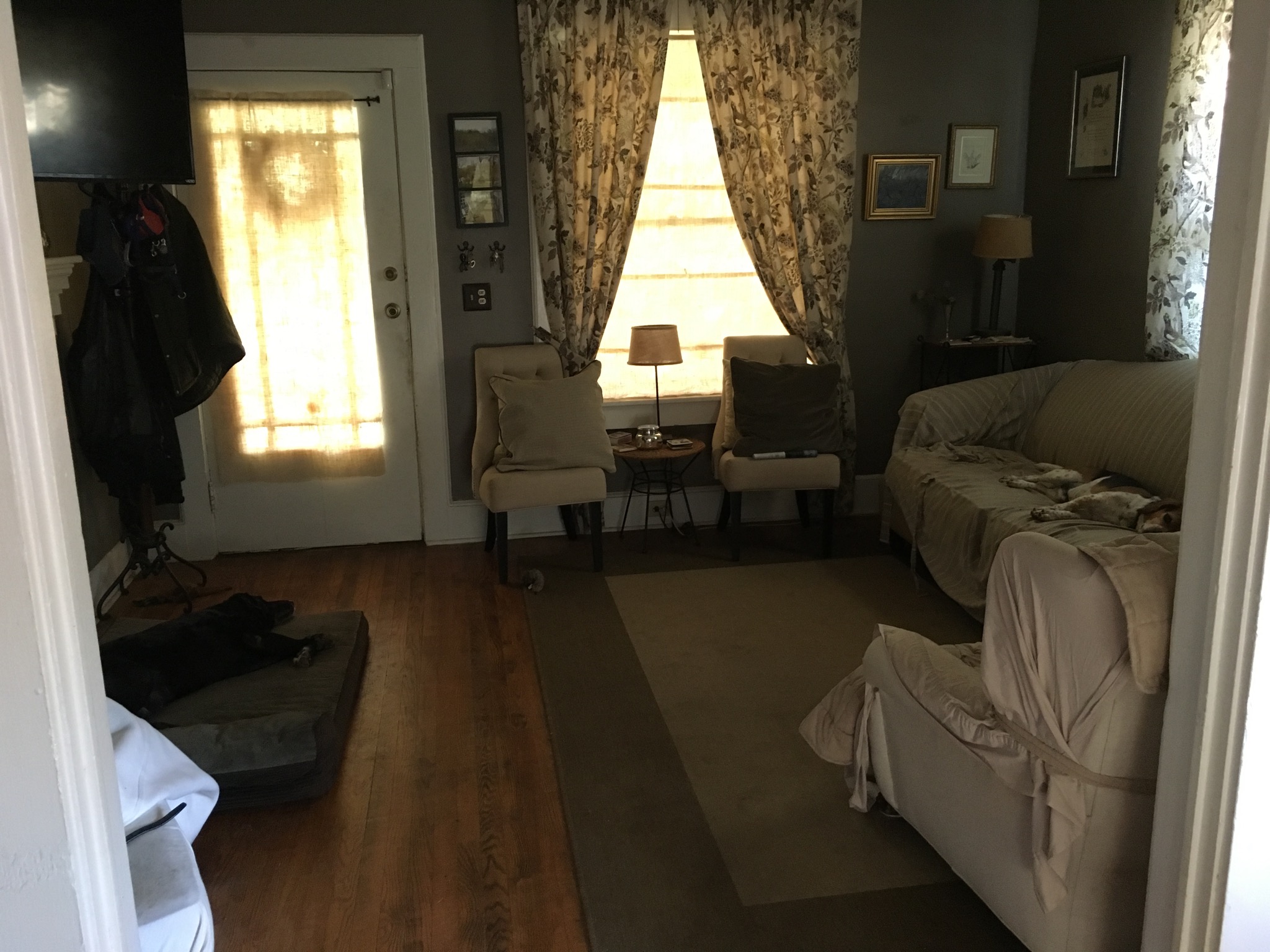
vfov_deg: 48.2
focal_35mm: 29
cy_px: 476
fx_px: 1064
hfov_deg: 61.7
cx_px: 635
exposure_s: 1/20
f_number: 2.2
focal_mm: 4.15
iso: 200
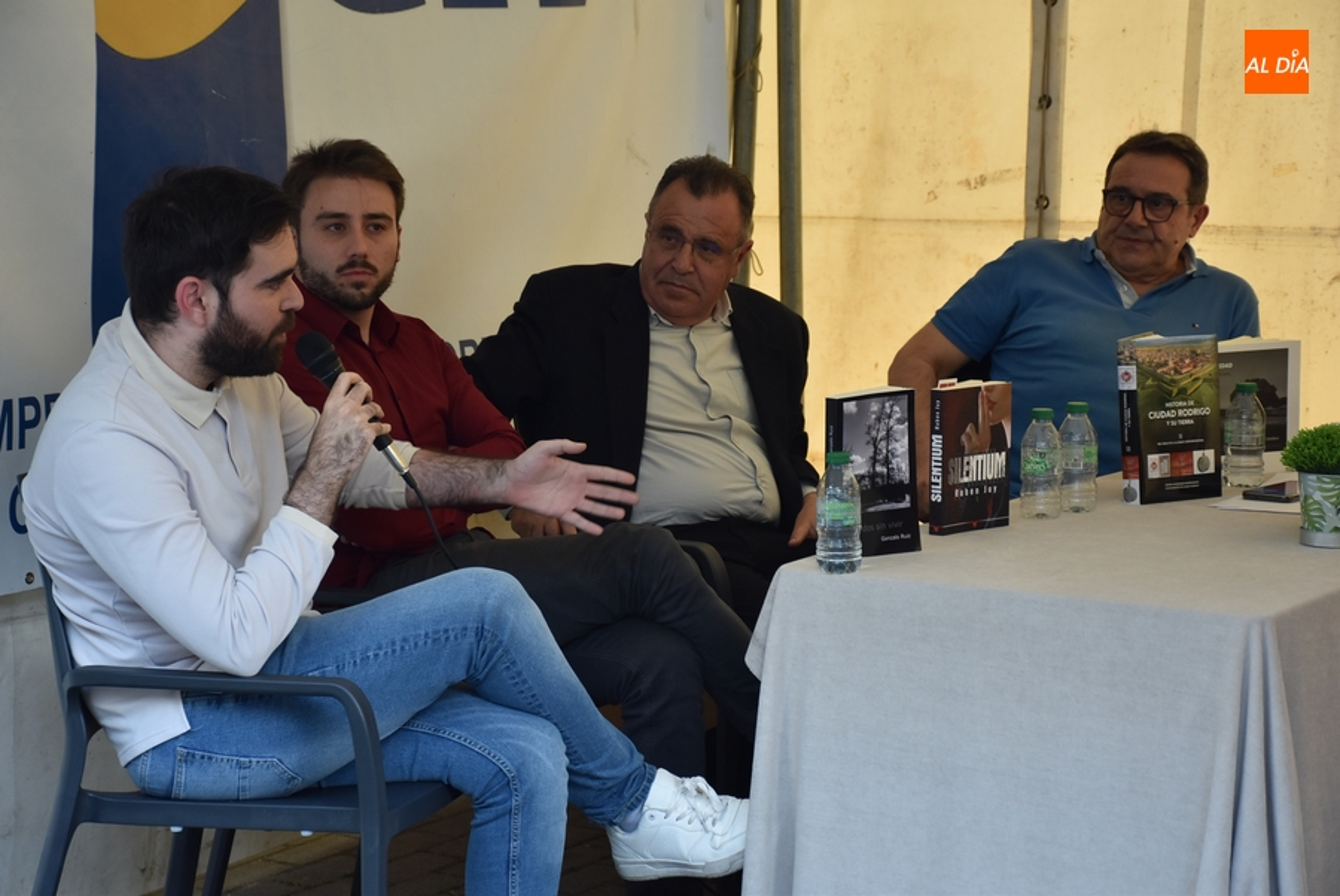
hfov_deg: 22.6
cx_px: 670
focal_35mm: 90
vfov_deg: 15.2
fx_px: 3353
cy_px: 448
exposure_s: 1/125
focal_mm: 60
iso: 400
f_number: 5.6
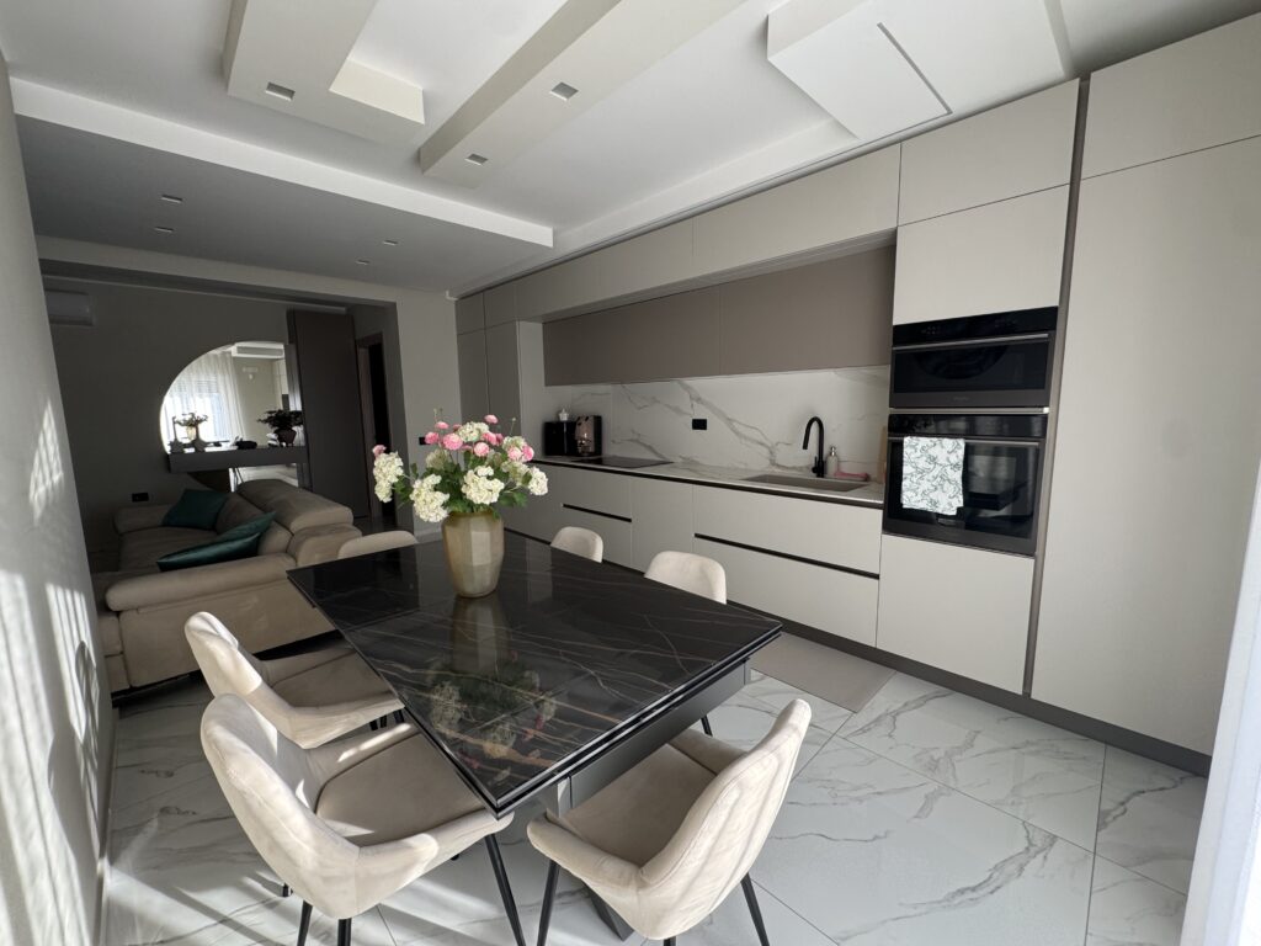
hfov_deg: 102.1
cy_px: 473
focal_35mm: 14
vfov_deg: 85.7
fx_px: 510
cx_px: 630
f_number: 2.2
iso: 160
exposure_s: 1/99
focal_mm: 2.22
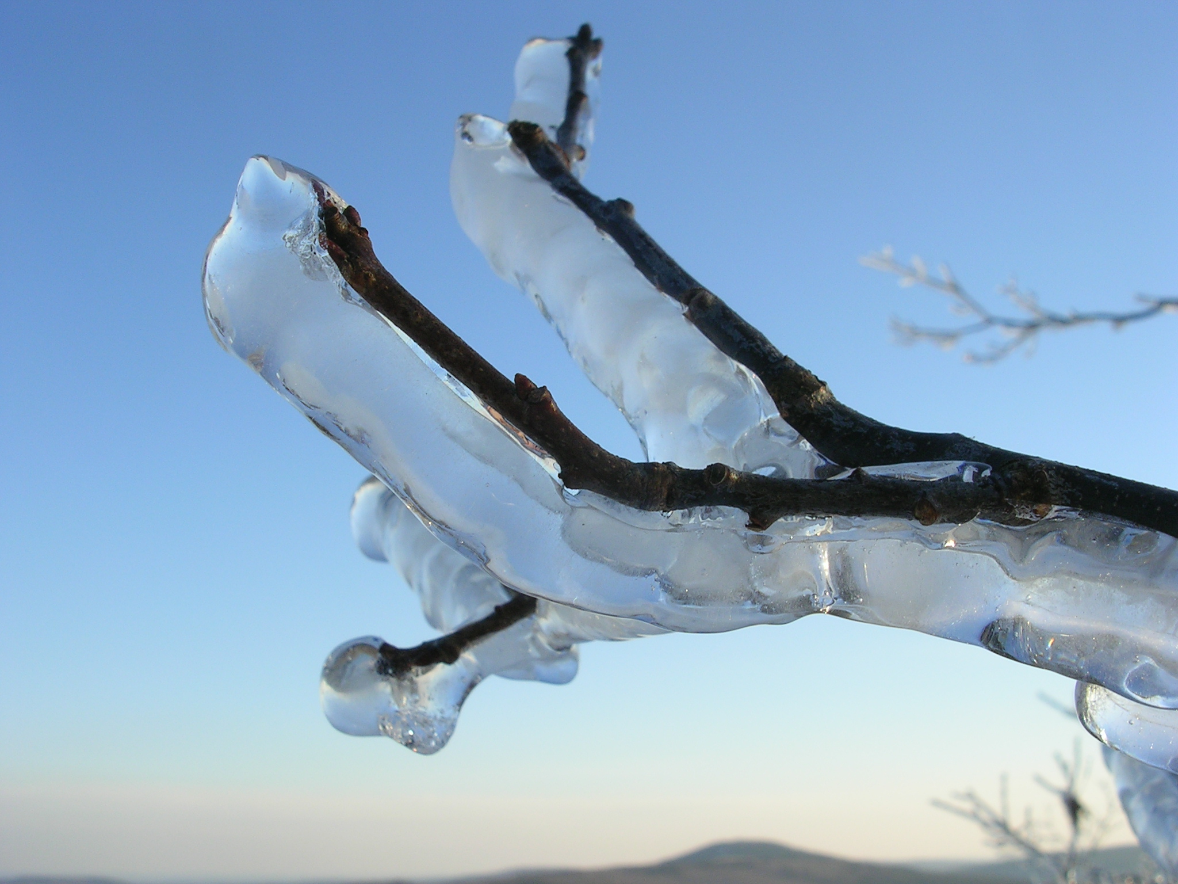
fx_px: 1293
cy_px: 442
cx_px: 589
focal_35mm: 38
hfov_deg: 49.0
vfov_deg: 37.7
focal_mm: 5.8
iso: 50
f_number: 5.6
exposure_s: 1/150
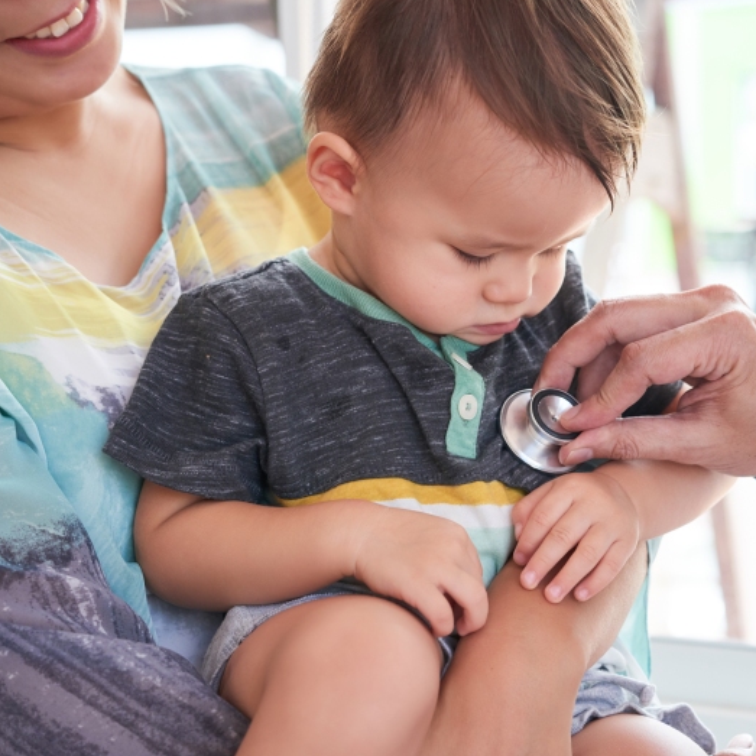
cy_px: 385
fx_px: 1927
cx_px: 546
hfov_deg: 22.0
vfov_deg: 22.2
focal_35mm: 78
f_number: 5.6
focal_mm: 60
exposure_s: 1/250
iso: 640
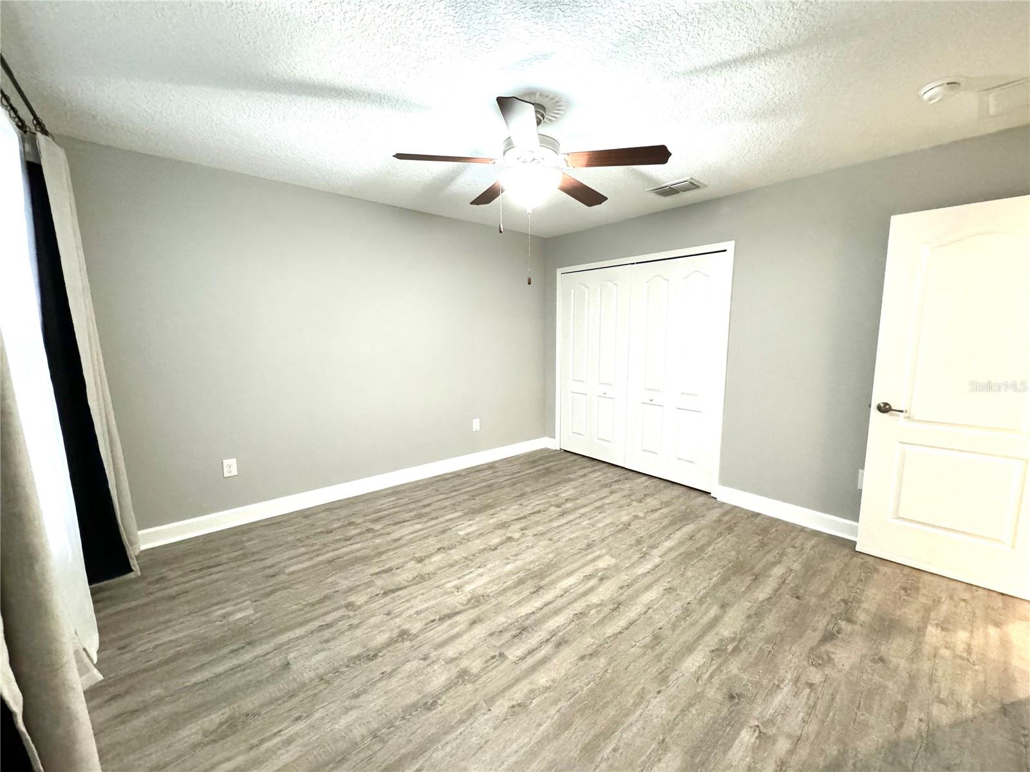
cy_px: 386
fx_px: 417
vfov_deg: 85.7
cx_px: 515
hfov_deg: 102.1
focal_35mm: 14
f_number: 2.2
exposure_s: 1/60
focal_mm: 2.22
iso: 800
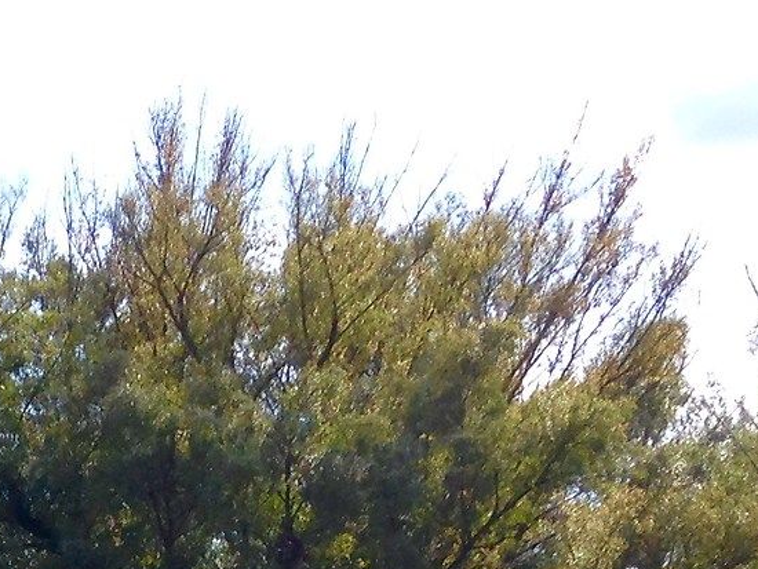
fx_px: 3155
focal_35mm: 144
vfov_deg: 9.5
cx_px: -258
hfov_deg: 13.2
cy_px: 1204
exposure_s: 1/847
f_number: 2.4
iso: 50
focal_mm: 4.12
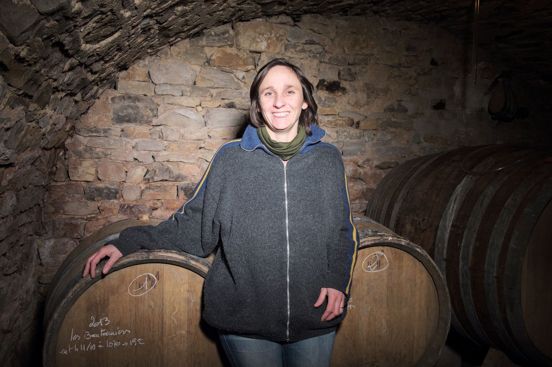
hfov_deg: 60.3
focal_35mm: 31
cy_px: 184
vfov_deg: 42.3
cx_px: 276
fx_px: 475
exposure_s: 1/350
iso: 400
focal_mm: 31
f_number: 8
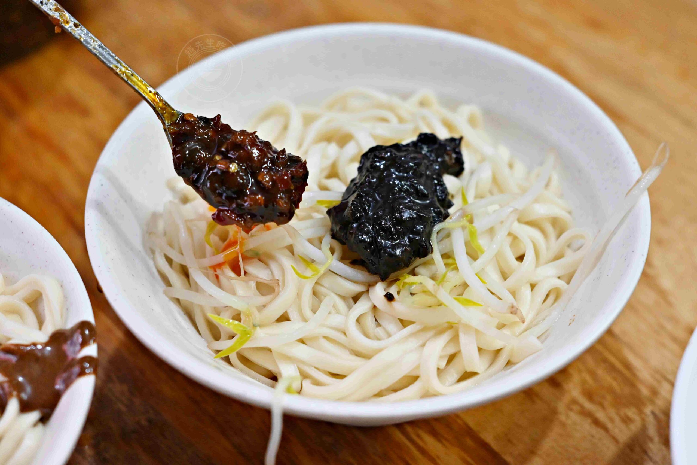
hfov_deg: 27.0
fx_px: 1452
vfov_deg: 18.2
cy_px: 232
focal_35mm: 75
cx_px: 348
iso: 1100
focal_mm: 50
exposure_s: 1/200
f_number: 3.2
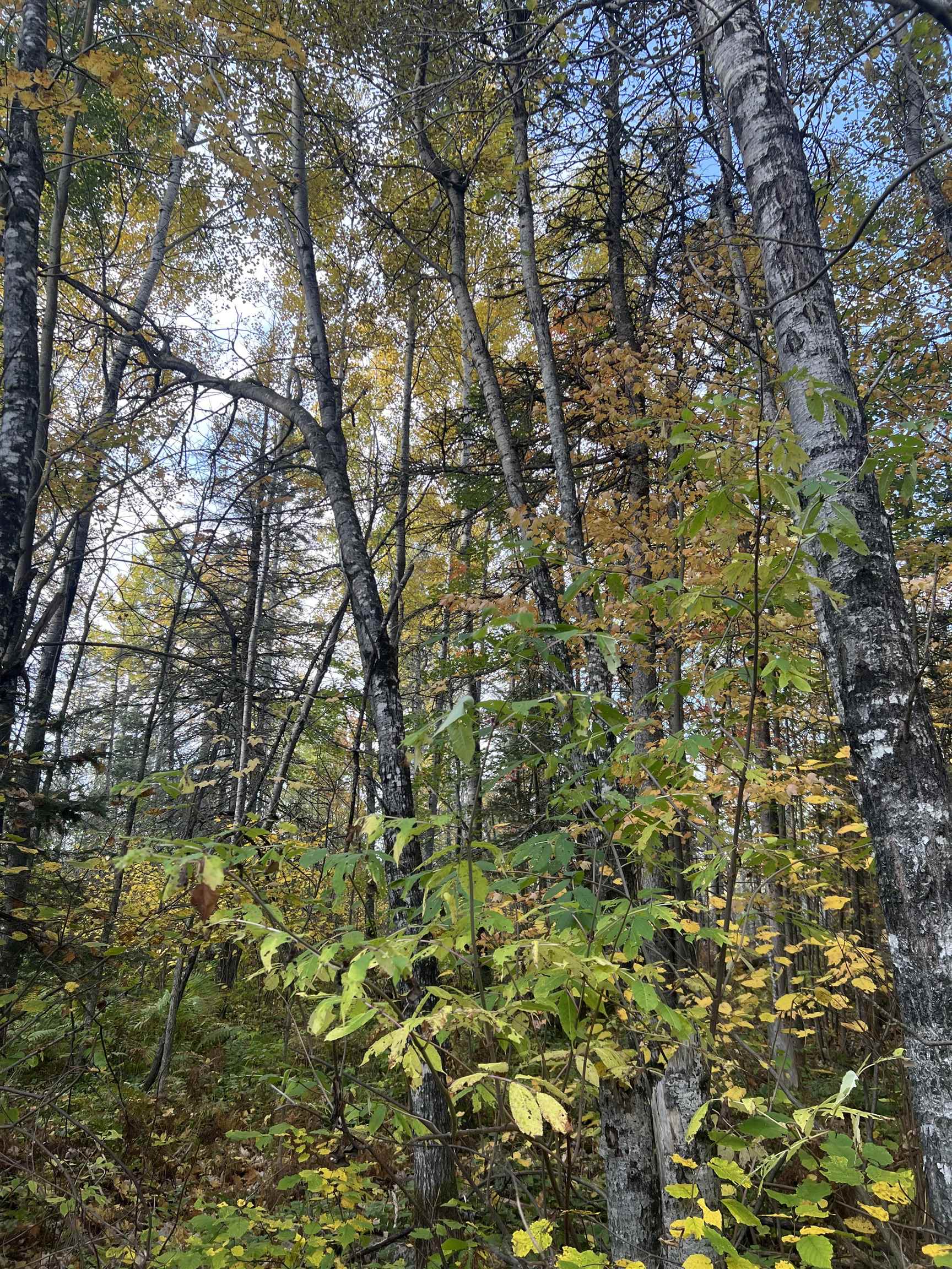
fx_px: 953
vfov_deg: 67.3
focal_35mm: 26
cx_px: 476
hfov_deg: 53.1
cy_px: 634
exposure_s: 1/237
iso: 40
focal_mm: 5.7
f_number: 1.5
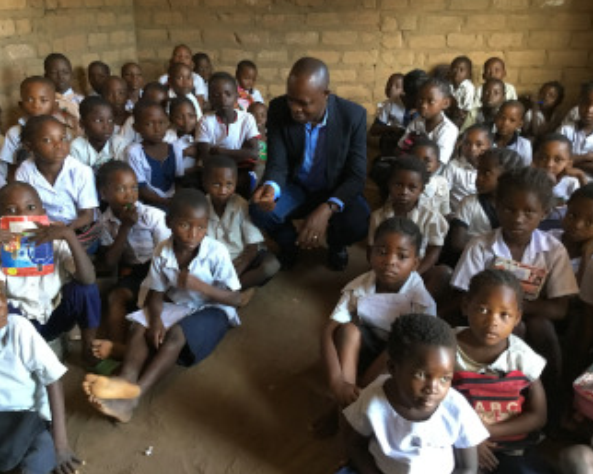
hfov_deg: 54.3
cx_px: 292
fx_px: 579
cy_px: 233
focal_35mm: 33
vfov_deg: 44.5
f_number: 2.4
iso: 250
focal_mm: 3.3
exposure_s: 1/33
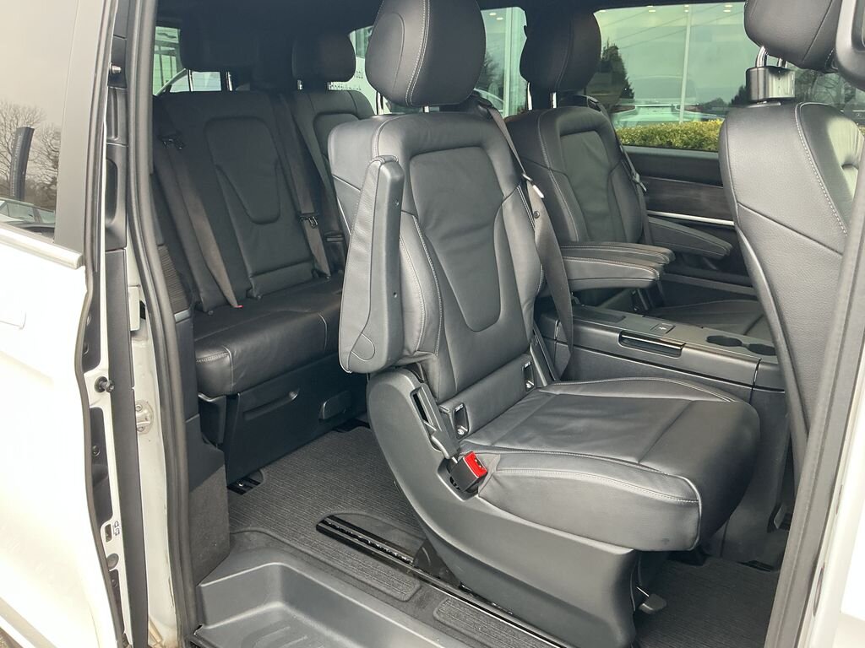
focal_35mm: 29
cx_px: 432
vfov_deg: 48.2
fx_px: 725
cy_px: 324
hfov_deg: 61.7
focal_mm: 3
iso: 100
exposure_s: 1/60
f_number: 1.8
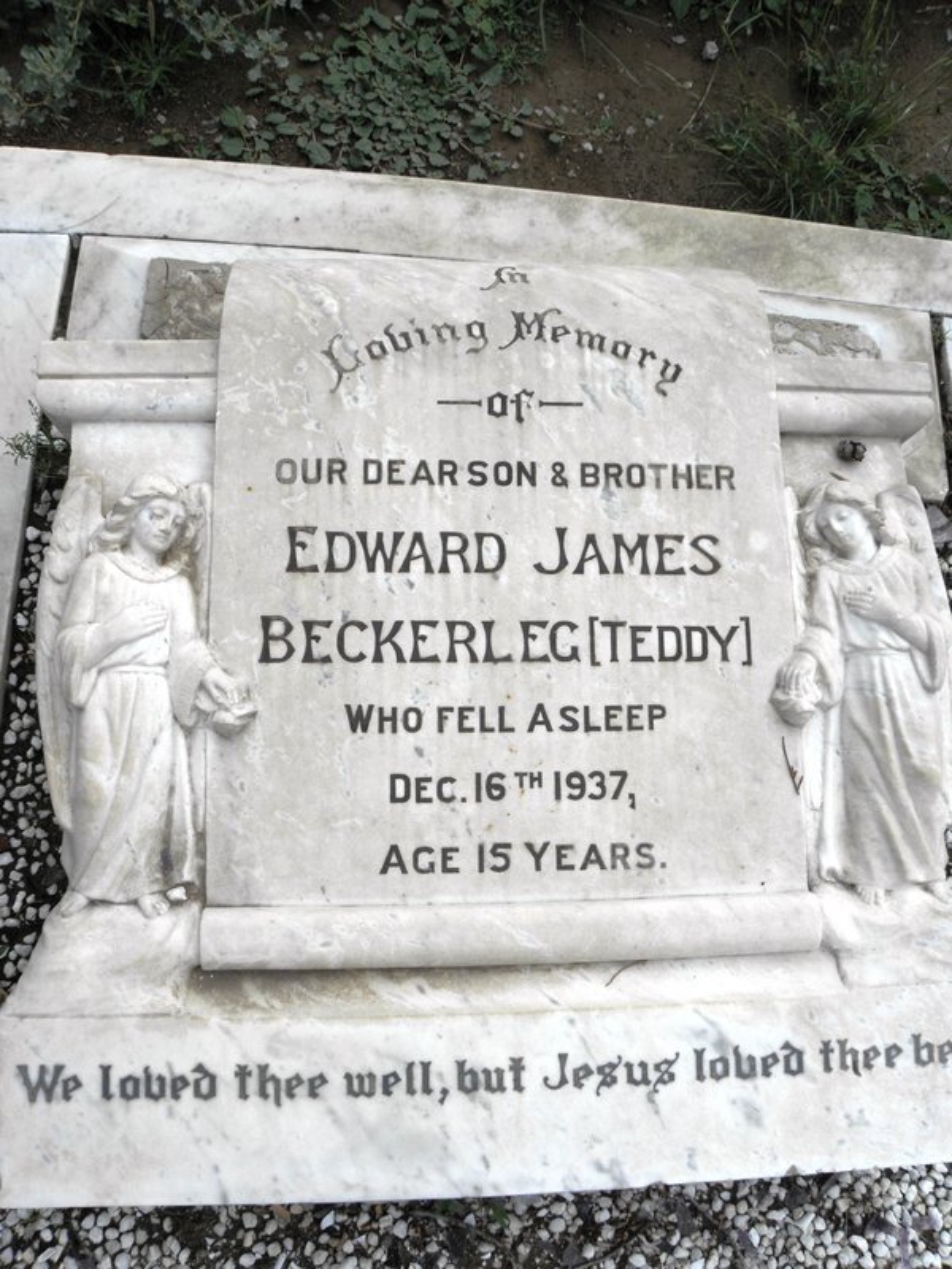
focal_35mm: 26
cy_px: 634
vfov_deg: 67.3
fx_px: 953
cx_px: 476
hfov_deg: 53.1
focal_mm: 4.6
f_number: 5.6
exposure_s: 1/500
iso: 64
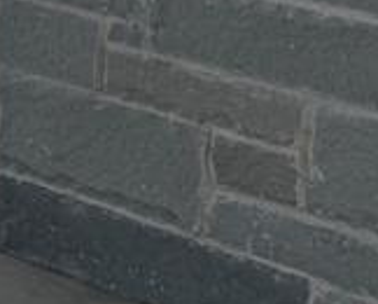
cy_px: -208
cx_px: -658
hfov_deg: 10.4
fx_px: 1658
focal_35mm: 148
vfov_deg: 10.0
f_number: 1.78
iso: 80
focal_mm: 6.76
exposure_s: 1/1980
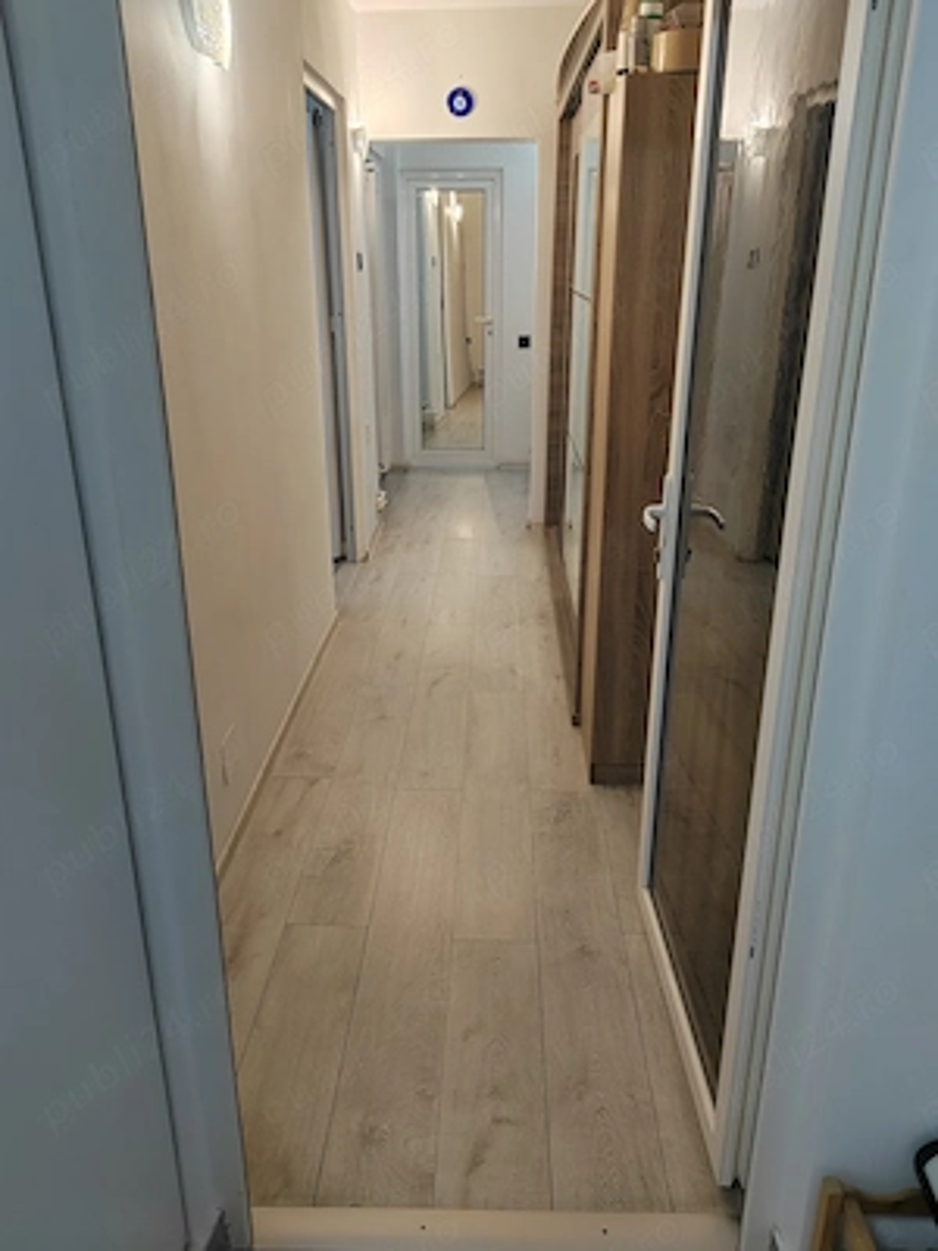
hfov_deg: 51.4
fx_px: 976
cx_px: 469
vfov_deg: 65.3
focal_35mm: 27
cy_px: 626
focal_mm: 5.52
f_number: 1.9
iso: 320
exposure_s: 1/100
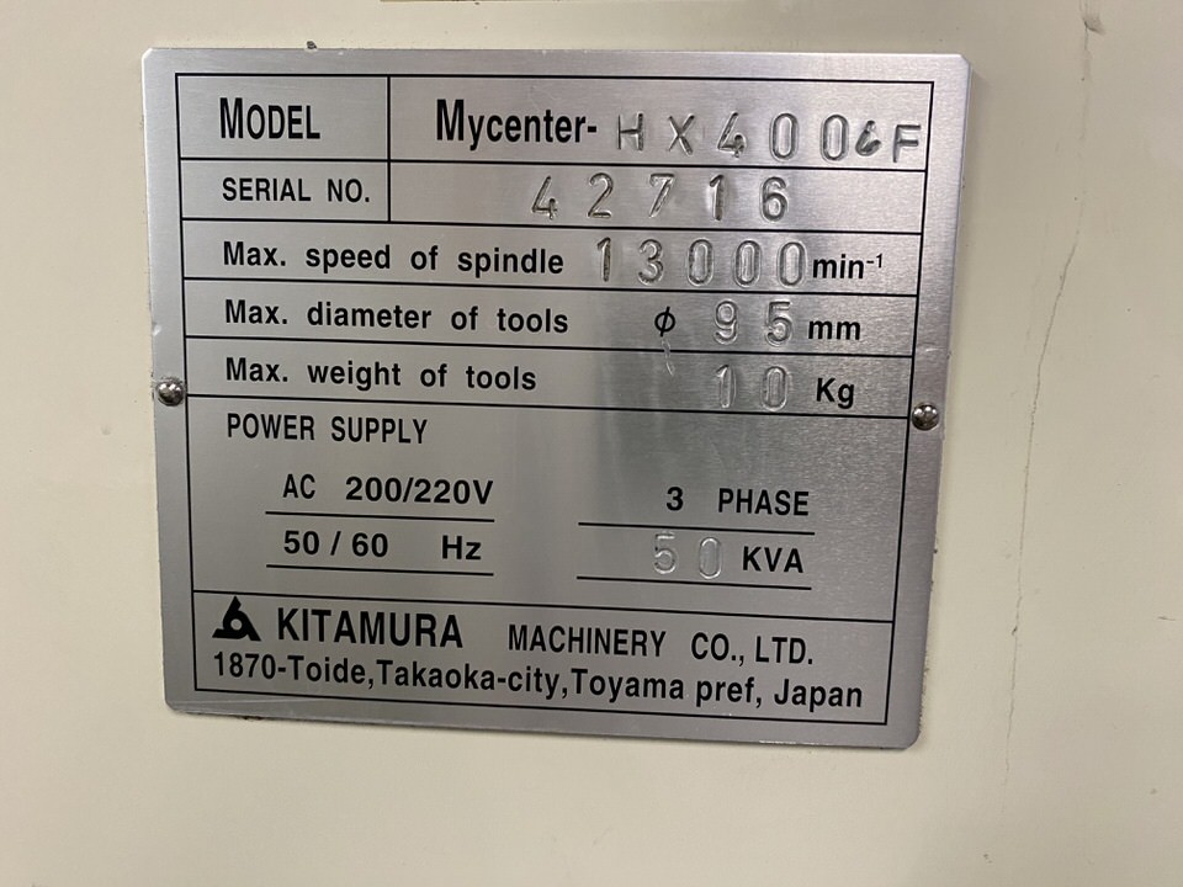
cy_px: 444
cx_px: 592
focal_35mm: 26
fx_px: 889
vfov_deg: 53.1
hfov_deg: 67.3
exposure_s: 1/60
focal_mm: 4.25
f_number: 1.8
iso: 160
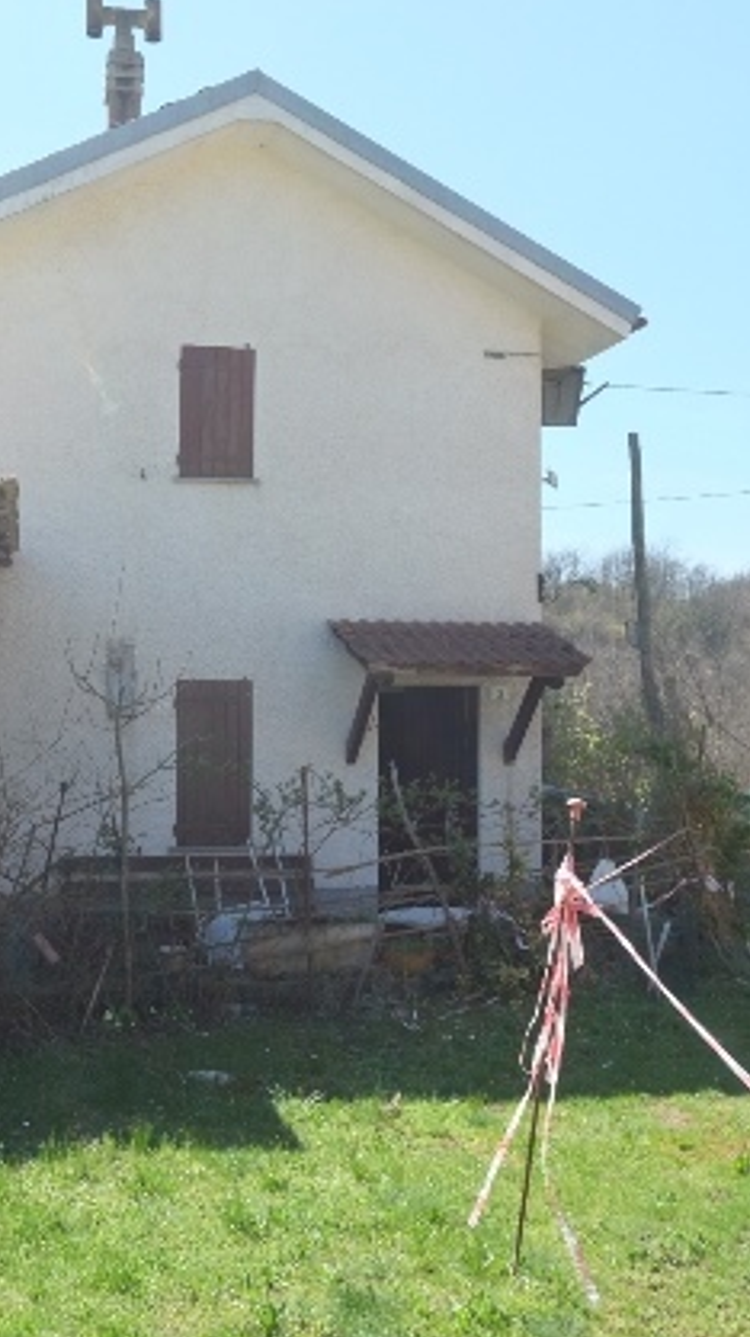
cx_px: 250
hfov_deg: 31.7
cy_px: 678
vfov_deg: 54.0
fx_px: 1311
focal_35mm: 37
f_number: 6.4
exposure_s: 1/420
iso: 400
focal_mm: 15.1
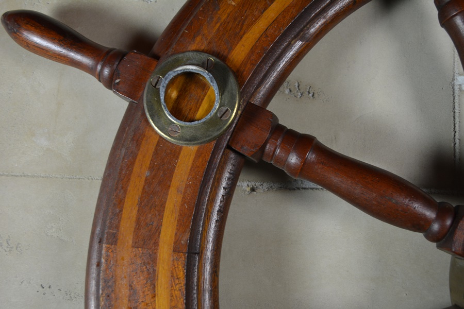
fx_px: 503
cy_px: 154
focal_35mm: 39
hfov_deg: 49.6
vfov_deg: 34.2
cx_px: 232
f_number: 4.2
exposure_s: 1/60
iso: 720
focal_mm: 26
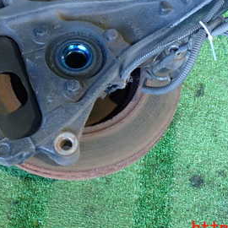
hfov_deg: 29.0
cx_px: 129
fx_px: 440
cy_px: 50
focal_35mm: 59
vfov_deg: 28.5
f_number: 2.3
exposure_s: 1/30
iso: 320
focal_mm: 5.4
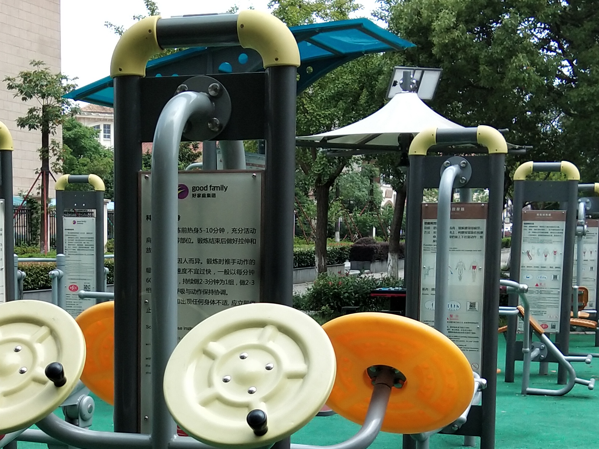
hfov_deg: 24.9
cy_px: 375
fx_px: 1350
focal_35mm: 78
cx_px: 218
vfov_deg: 18.7
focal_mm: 3.69
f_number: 2.2
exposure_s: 1/448
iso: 50
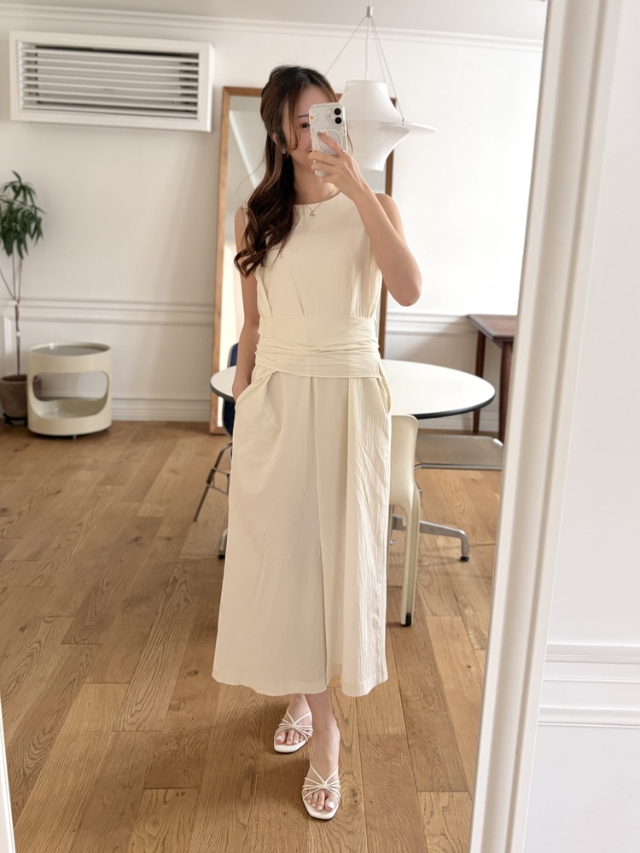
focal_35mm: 26
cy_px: 426
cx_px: 320
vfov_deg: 67.3
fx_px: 641
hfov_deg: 53.1
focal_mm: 5.96
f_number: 1.6
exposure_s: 1/60
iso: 125
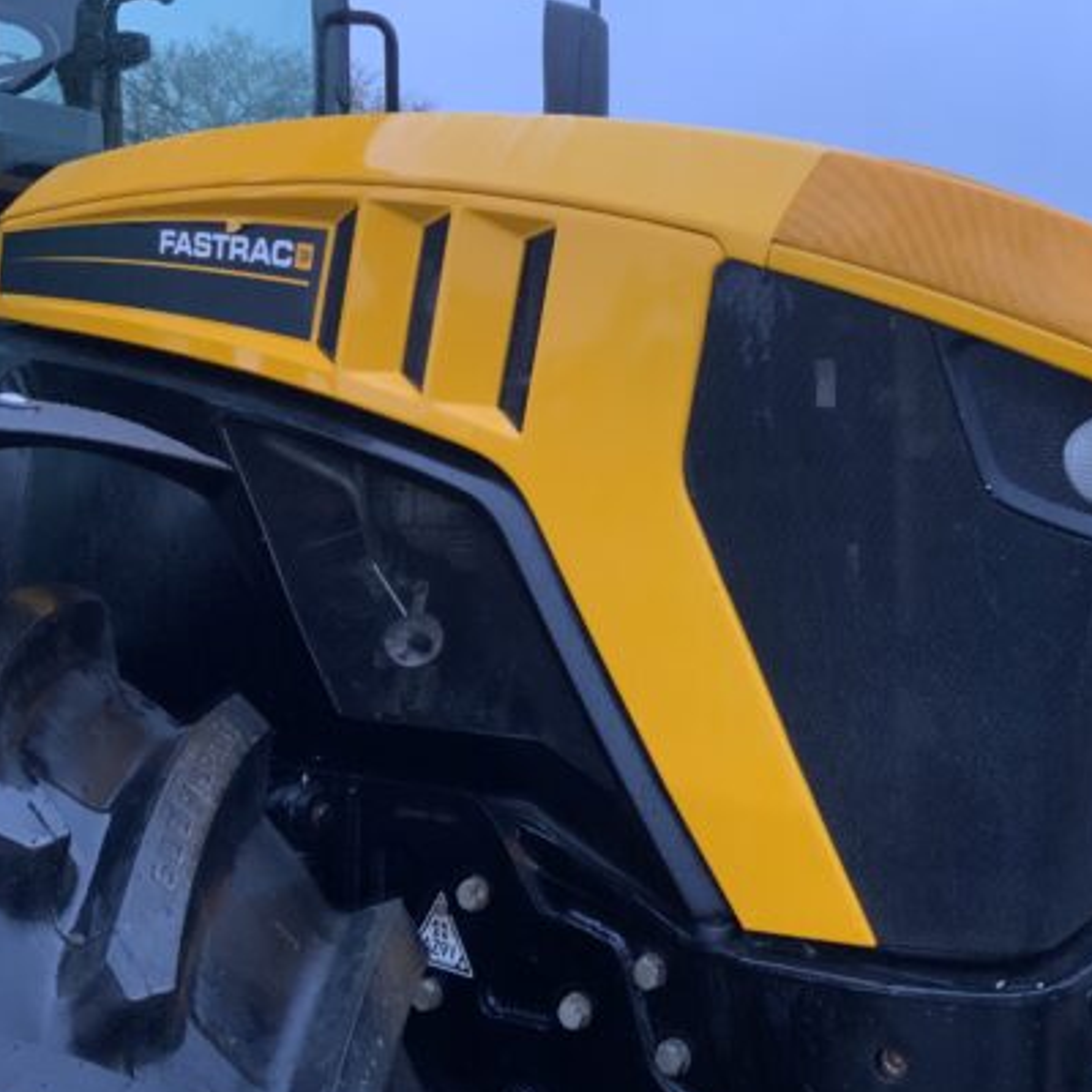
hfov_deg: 40.5
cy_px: 472
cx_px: 713
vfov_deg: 40.8
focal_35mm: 41
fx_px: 1463
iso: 100
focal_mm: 3
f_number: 1.8
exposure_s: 1/60
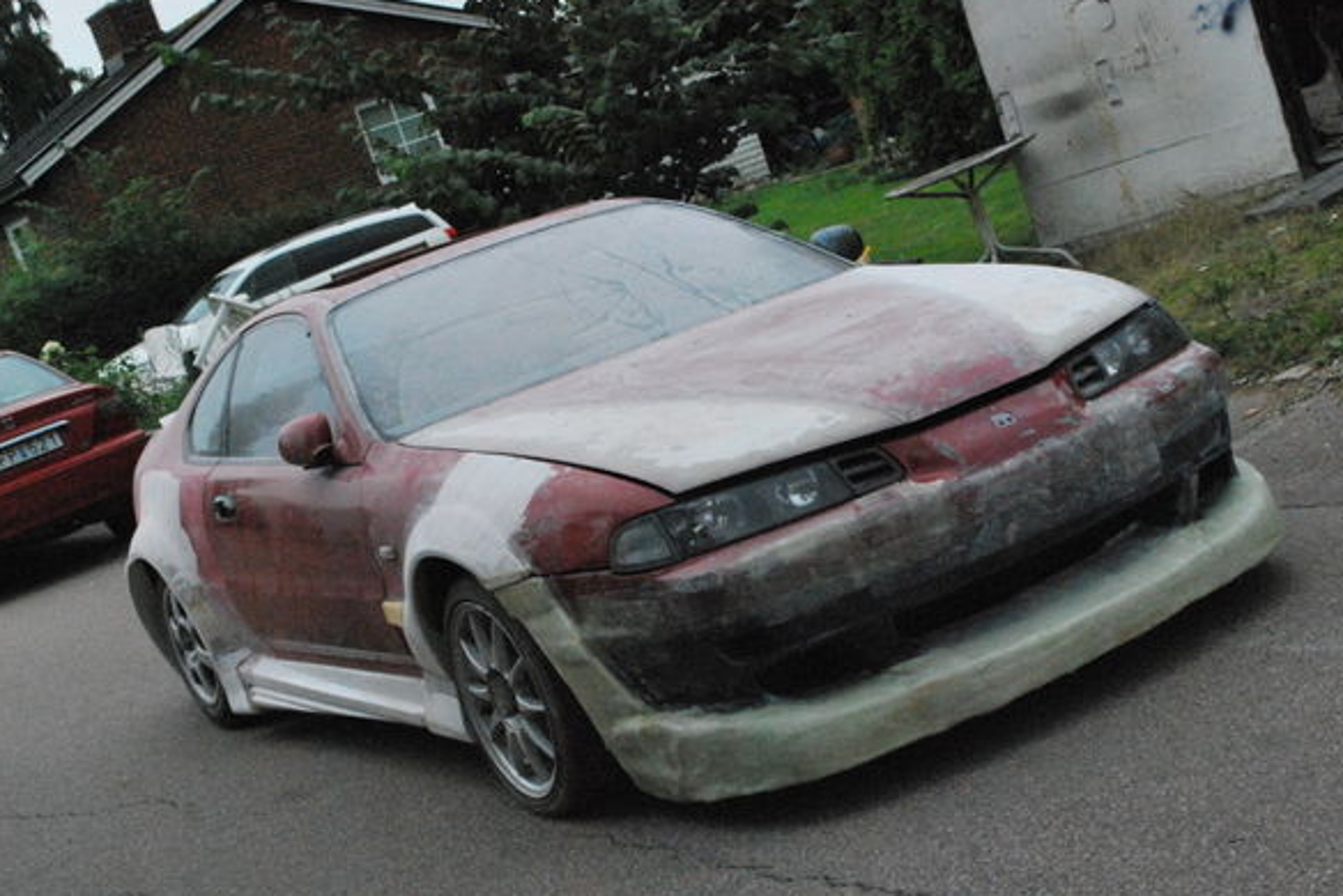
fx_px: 2148
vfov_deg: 23.6
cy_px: 478
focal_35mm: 58
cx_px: 678
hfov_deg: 34.7
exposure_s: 1/1000
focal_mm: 35
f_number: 16
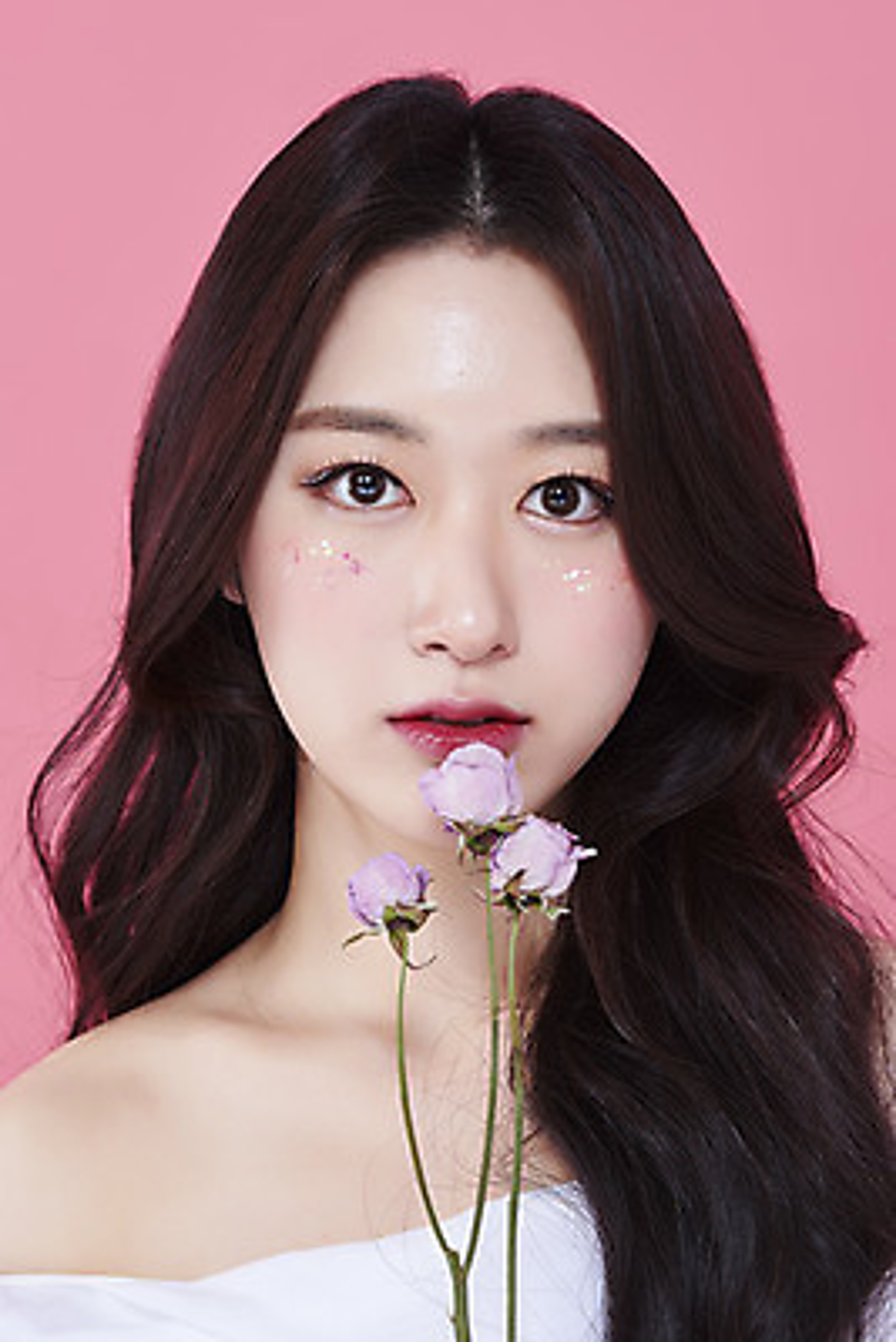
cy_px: 671
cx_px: 448
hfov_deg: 13.1
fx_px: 3916
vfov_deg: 19.4
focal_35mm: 105
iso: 64
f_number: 11
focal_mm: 105
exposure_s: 1/125
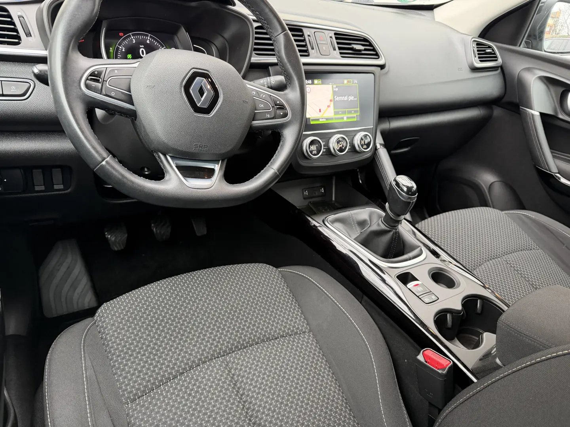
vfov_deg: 56.8
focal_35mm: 24
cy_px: 214
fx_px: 395
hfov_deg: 71.6
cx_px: 285
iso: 250
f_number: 1.78
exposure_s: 1/60
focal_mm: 6.76
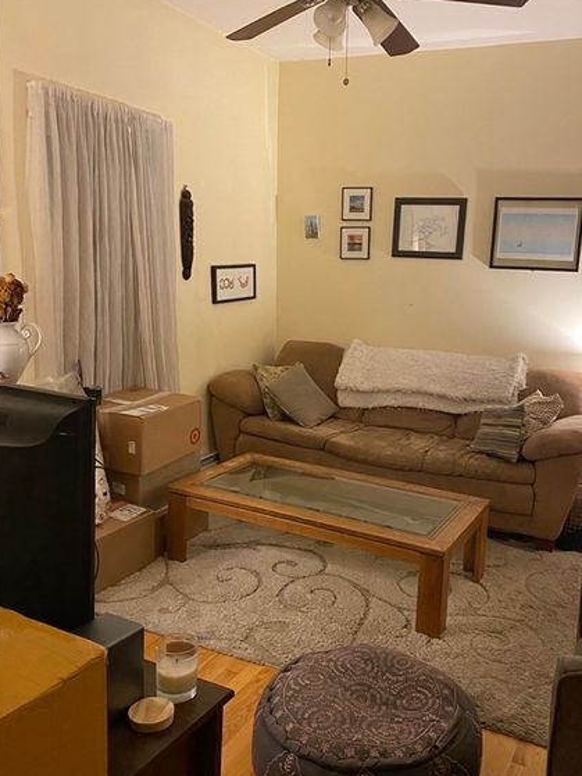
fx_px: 695
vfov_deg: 58.3
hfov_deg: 45.3
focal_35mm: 31
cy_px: 400
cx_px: 340
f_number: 1.8
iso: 500
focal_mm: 4.25
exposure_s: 1/40
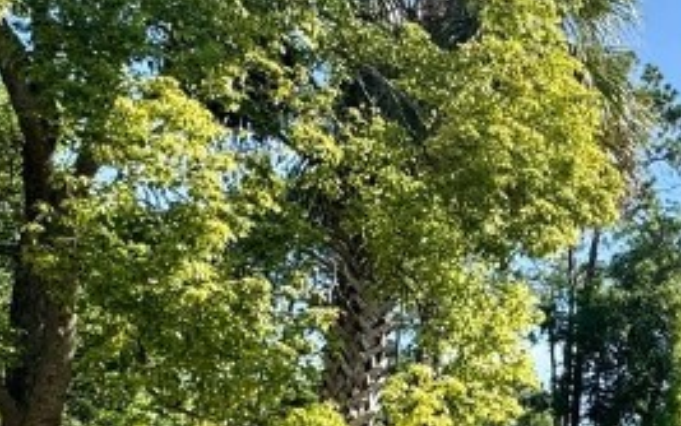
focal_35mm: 57
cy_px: 441
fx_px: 1058
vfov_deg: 21.8
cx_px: 969
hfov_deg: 27.3
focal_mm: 2.22
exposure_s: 1/749
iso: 50
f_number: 2.2
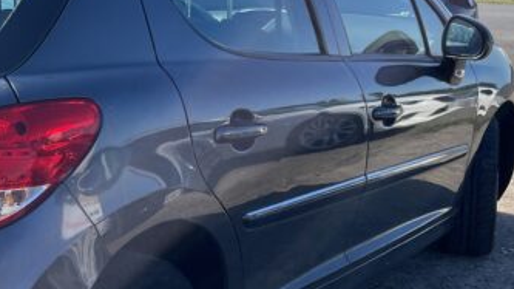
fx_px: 926
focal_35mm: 68
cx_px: 20
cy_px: 147
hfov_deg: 29.3
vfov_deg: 17.7
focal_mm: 5.1
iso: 50
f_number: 1.6
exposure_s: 1/2268
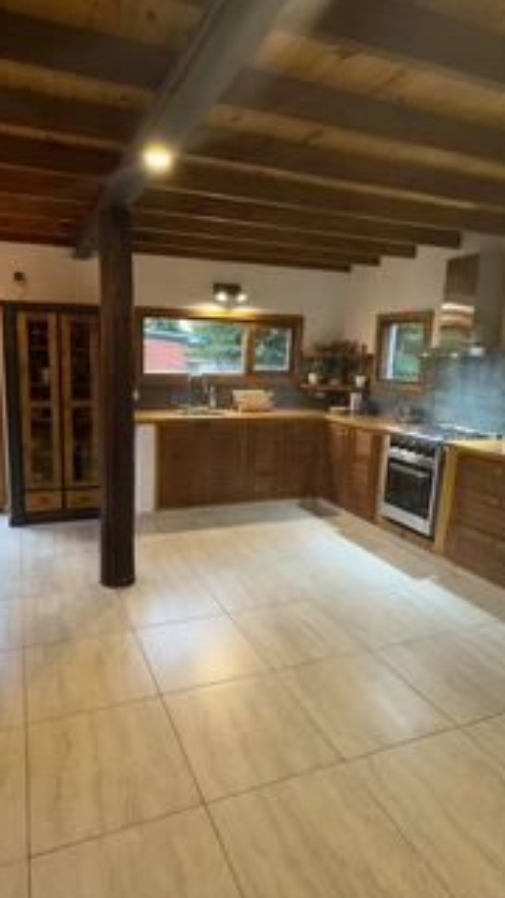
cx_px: 199
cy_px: 455
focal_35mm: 21
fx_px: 500
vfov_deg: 83.8
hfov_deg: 53.2
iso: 640
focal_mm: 2.22
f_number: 2.2
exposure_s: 1/50
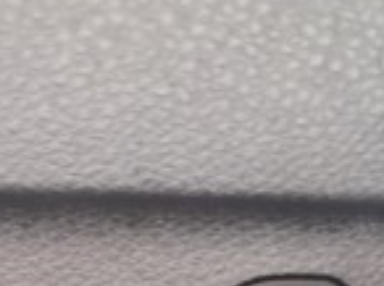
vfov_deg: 13.2
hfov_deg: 19.4
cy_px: 512
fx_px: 1119
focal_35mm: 101
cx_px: 139
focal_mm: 6.3
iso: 1600
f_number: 1.7
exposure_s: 1/11
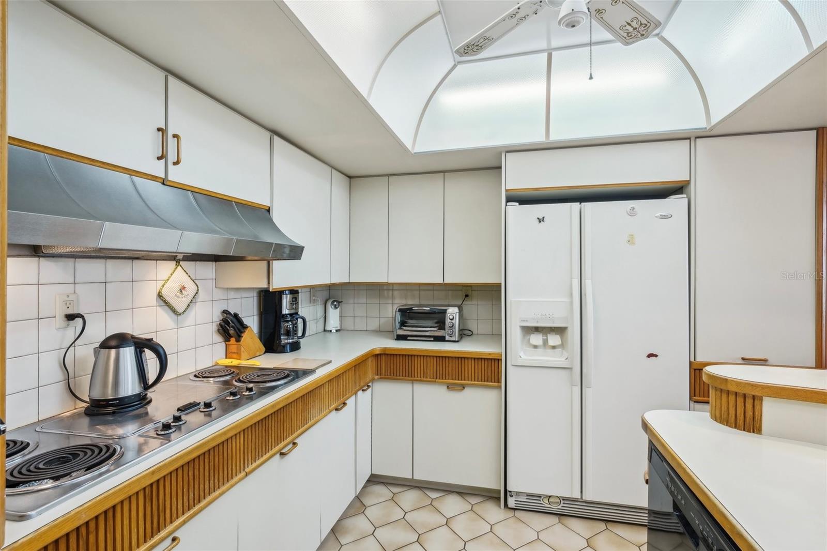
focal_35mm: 17
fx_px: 390
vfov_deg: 70.4
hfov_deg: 93.3
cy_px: 276
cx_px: 414
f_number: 8
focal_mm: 17
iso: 400
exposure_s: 1/25
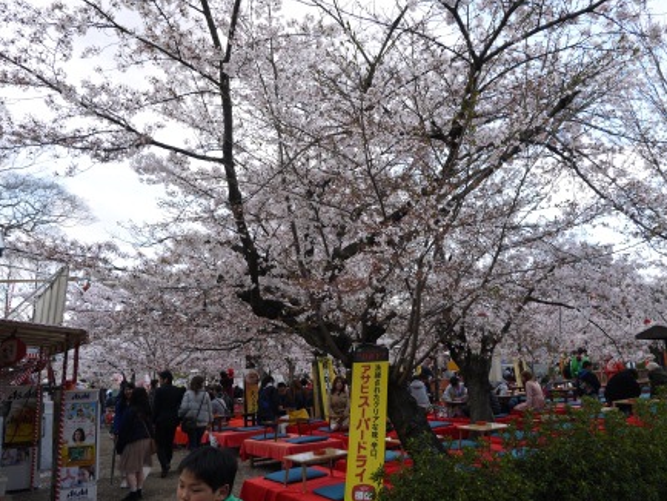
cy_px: 255
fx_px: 636
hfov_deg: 55.3
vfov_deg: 43.0
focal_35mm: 33
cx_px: 341
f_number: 5
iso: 160
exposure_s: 1/200
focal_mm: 16
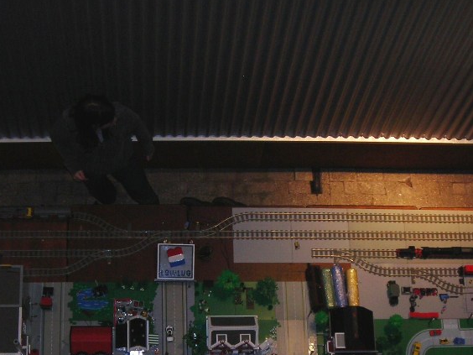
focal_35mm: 69
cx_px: 275
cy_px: 290
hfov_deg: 28.1
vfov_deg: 21.0
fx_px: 943
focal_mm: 6.3
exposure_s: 1/60.1
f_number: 3.2
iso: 90
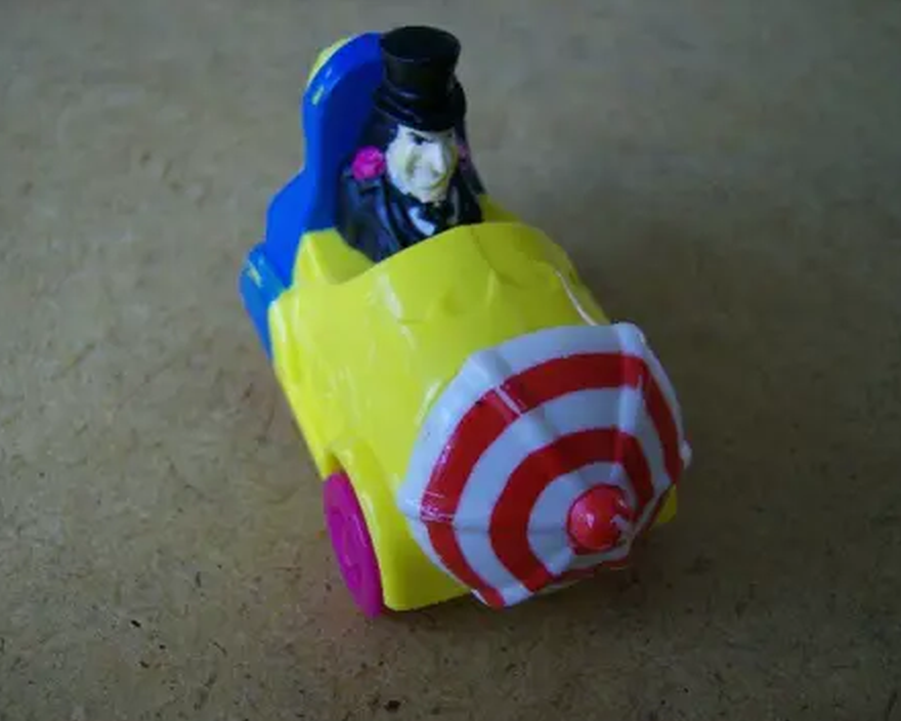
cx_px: 439
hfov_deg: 47.9
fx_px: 1013
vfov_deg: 39.2
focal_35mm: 38
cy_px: 367
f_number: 2.8
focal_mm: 6
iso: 100
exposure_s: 1/94.3
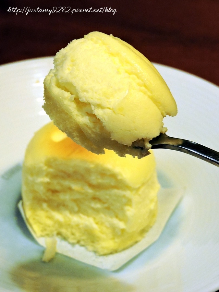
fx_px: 970
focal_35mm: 115
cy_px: 146
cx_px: 110
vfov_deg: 17.1
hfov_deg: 12.9
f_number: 5
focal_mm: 20.6
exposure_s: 1/20
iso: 400
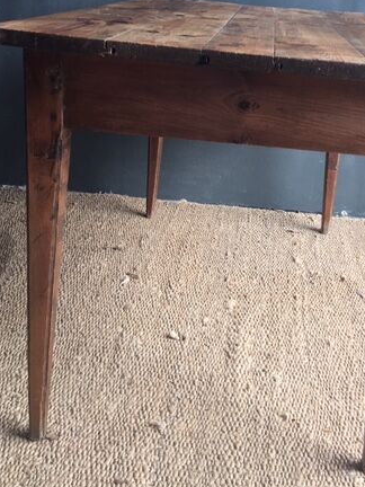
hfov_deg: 33.3
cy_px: 158
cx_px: 247
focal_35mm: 43
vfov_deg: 43.2
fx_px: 605
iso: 25
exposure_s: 1/50
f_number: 2.2
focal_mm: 4.15
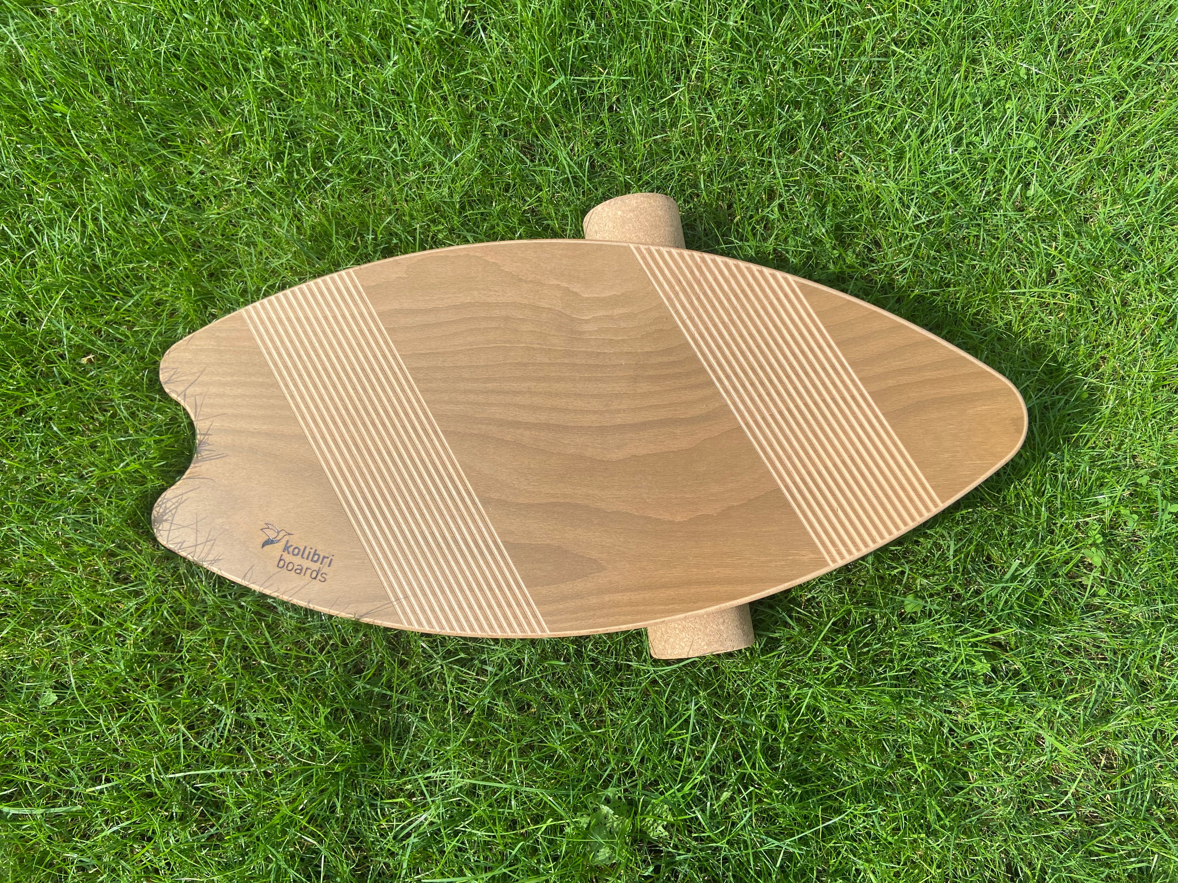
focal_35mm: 26
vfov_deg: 53.1
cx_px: 589
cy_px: 442
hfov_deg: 67.3
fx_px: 885
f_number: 1.8
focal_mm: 4.25
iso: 32
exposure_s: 1/1300
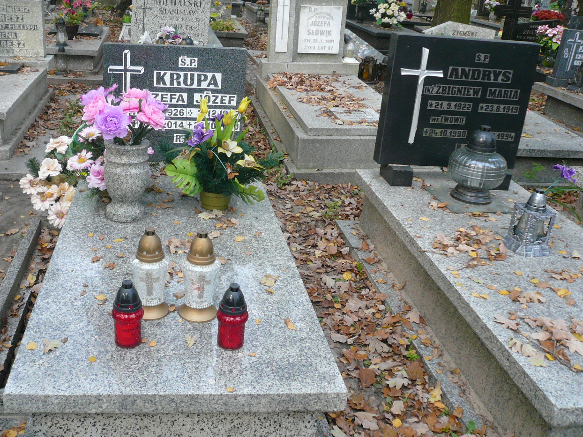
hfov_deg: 51.0
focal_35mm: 36
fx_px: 606
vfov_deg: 39.6
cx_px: 228
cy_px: 193
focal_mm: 4.6
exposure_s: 1/100
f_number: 2.8
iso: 100
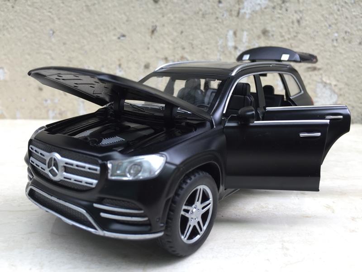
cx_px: 181
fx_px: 303
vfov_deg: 48.2
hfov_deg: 61.7
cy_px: 136
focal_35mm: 29
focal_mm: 4.15
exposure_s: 1/100
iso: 32
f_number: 2.2
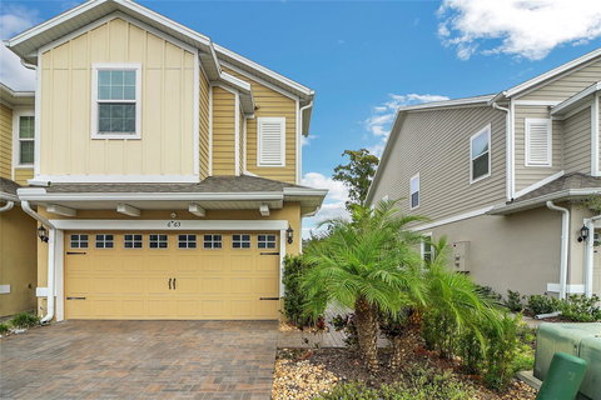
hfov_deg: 100.4
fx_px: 250
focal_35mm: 15
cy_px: 200
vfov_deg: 77.3
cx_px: 300
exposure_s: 1/320
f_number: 9
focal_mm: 10
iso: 320
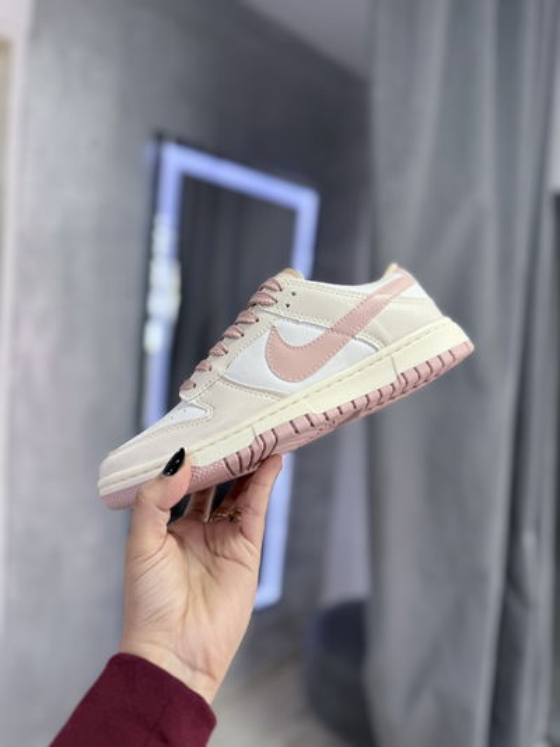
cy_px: 374
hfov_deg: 56.8
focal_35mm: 24
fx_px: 517
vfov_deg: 71.6
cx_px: 280
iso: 100
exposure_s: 1/50
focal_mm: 6.76
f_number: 1.78
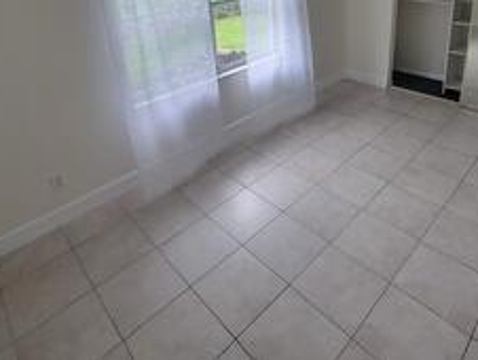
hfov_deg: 73.8
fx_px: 318
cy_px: 47
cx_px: 256
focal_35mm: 23
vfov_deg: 52.9
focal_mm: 2.2
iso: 125
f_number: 2.2
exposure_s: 1/60
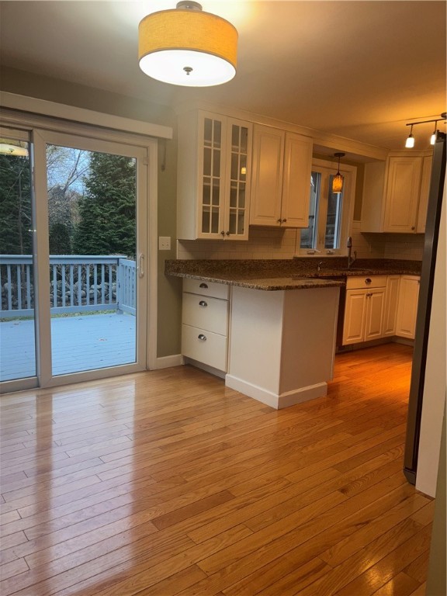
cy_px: 298
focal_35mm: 26
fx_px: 448
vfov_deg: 67.3
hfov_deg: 53.1
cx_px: 224
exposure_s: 1/30
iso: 64
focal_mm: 5.96
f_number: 1.6
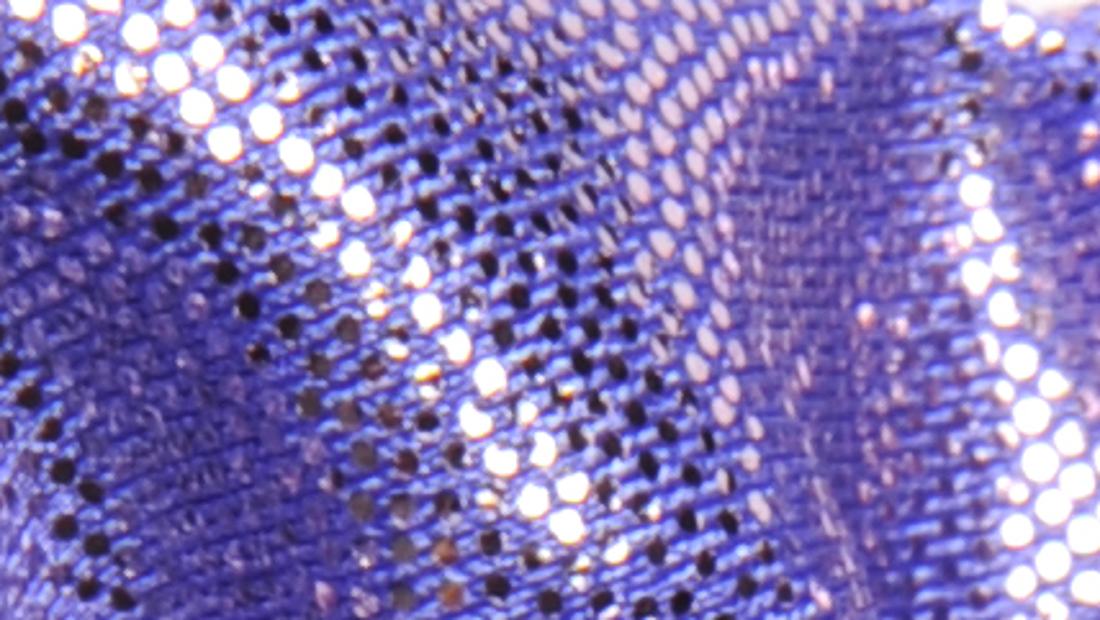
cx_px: 1668
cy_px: 2573
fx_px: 21239
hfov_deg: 3.0
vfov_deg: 1.7
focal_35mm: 728
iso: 200
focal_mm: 70
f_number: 20
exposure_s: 1/160
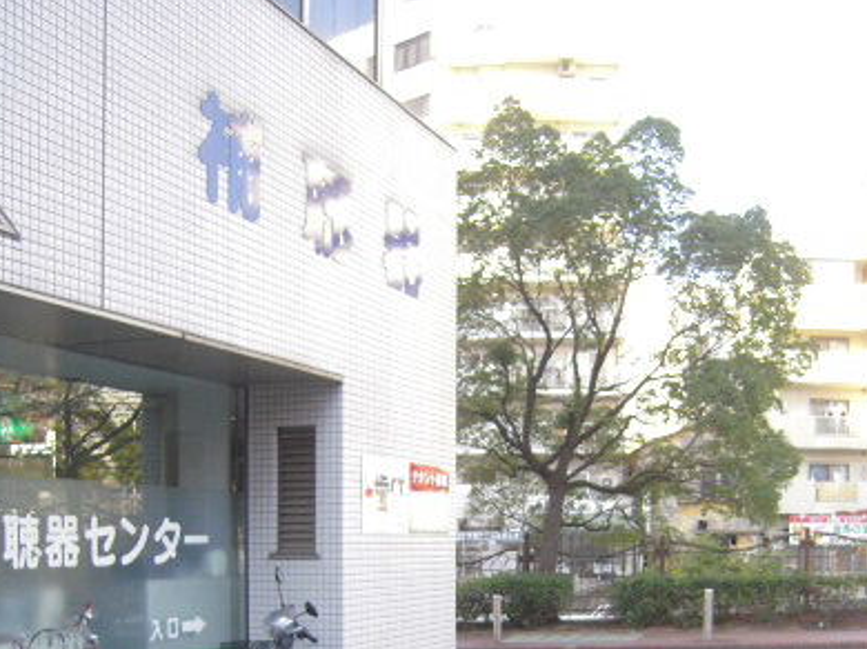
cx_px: 522
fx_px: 1151
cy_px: 587
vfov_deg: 30.1
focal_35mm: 46
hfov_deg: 41.1
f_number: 2.7
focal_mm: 5
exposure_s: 1/250
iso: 320
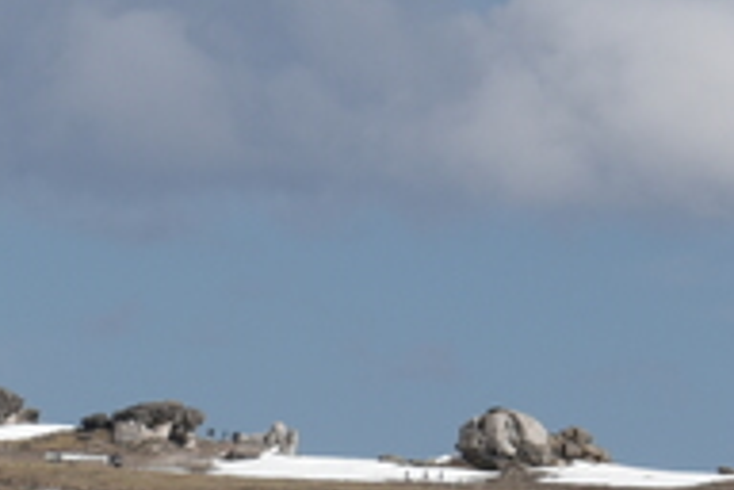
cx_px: -382
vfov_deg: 1.5
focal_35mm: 902
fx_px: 18389
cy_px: 1129
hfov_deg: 2.3
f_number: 10
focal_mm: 135
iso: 100
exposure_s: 1/400
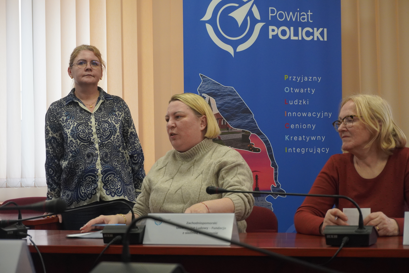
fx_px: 852
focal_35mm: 75
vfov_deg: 18.2
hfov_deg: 27.0
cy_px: 136
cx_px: 204
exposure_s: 1/160
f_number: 5.6
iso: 1600
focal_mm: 50
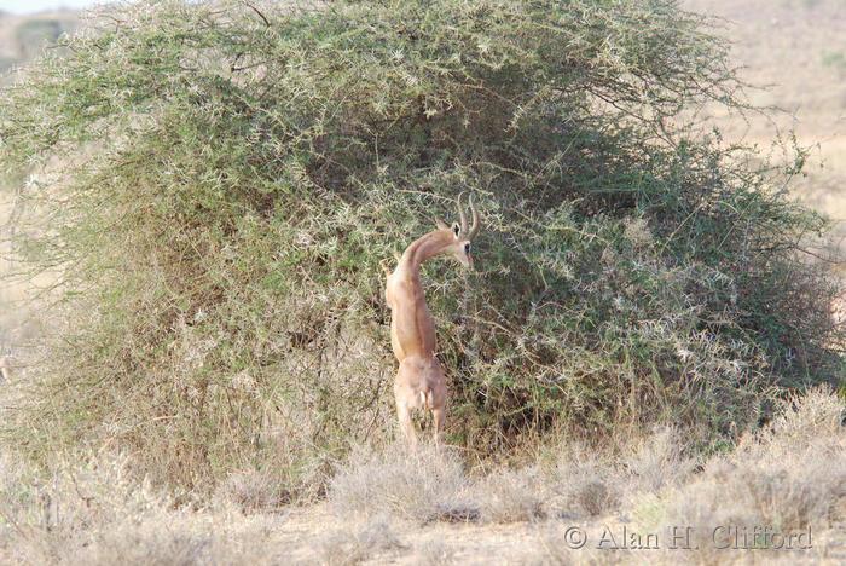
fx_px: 8114
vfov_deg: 4.0
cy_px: 283
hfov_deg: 6.0
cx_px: 423
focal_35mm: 345
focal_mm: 230
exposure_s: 1/100
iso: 250
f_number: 5.3
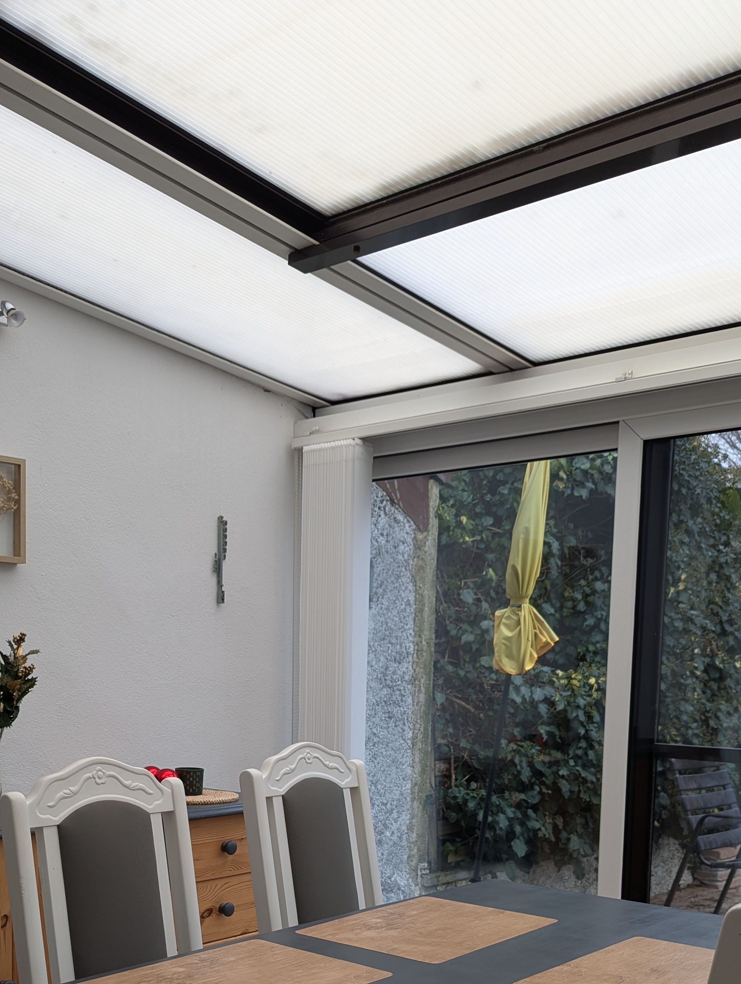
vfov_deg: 46.6
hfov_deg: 37.6
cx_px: 279
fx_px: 1082
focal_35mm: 38
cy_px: 772
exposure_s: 1/116
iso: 49
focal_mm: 6.81
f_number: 1.85
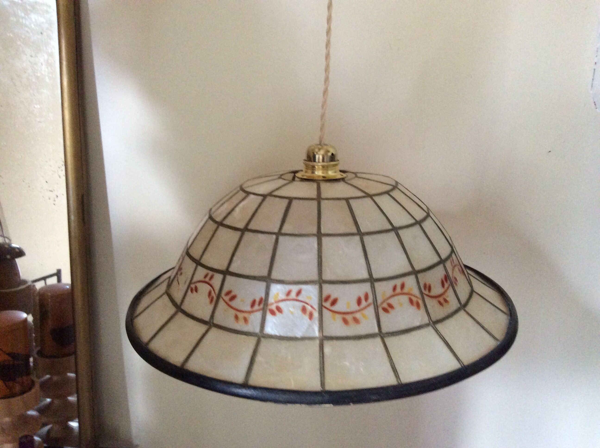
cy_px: 224
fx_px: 554
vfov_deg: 44.1
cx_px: 300
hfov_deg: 56.9
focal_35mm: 32
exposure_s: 1/20
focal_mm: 3.3
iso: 250
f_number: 2.4
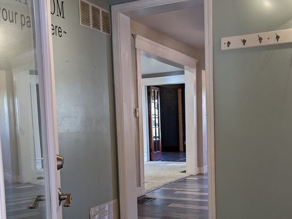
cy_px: 160
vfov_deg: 34.5
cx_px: 177
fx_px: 346
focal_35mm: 41
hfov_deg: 45.5
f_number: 1.73
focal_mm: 4.38
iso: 105
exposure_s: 1/60
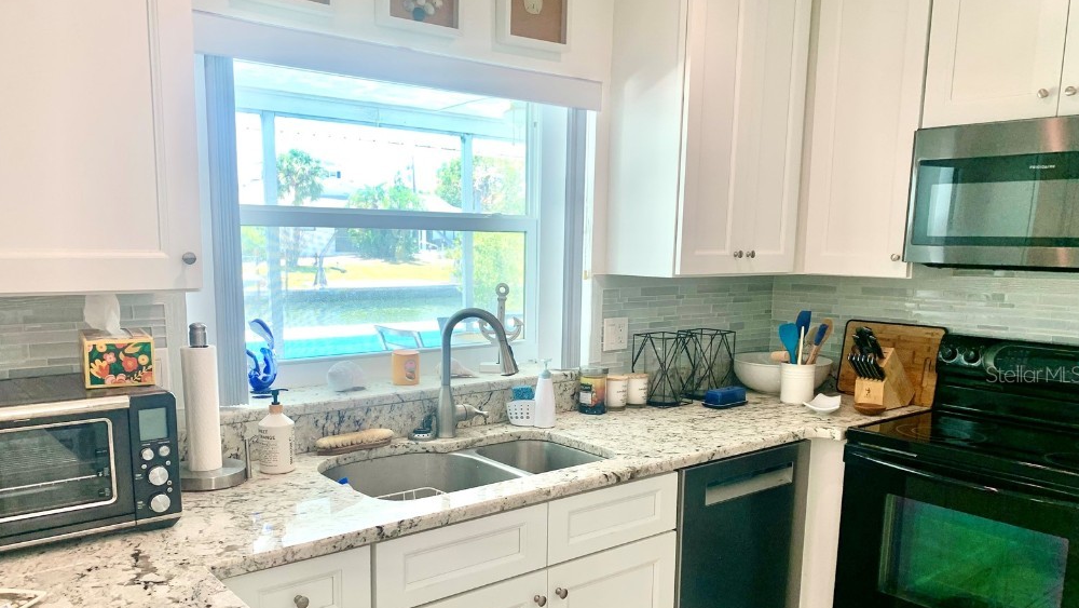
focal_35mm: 29
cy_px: 374
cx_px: 535
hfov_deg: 66.1
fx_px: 830
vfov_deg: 40.0
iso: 50
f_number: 1.8
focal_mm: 4.25
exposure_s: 1/60
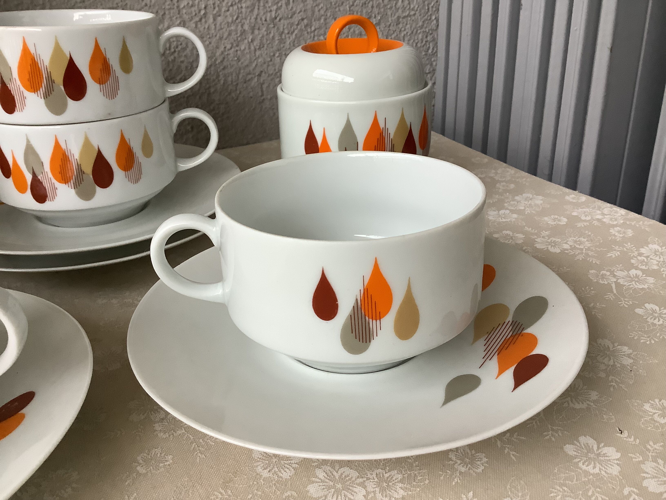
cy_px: 250
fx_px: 596
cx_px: 333
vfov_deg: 45.4
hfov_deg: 58.4
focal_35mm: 31
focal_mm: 3.3
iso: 200
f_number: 2.4
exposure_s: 1/60
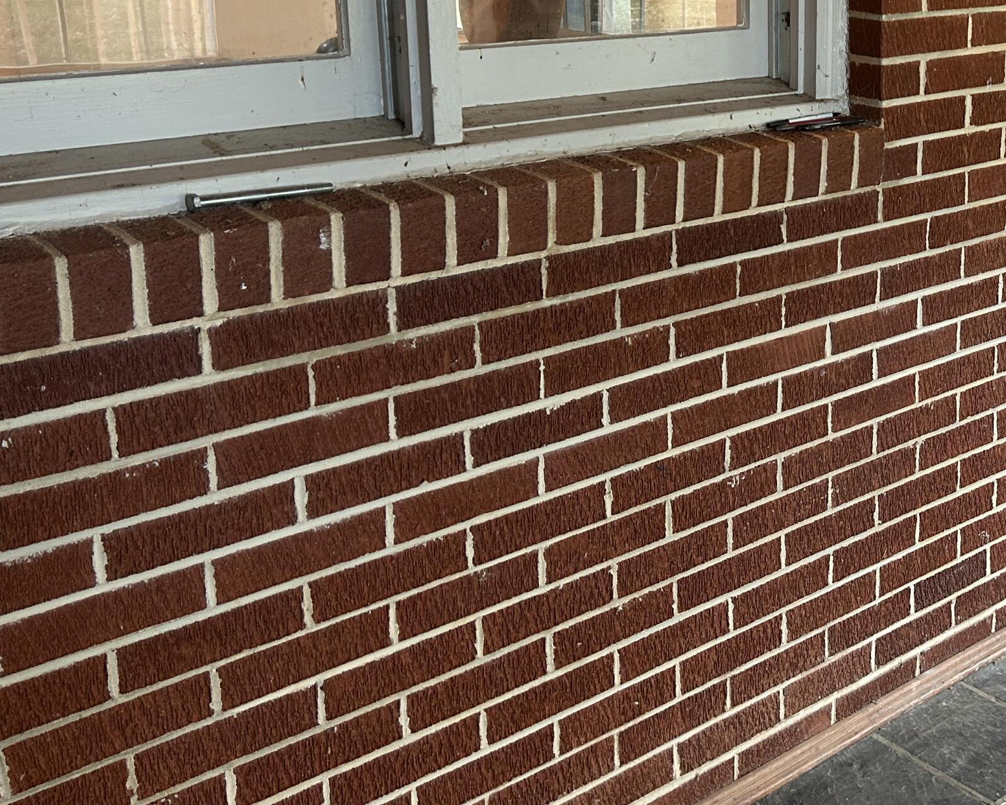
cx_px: 879
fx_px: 1429
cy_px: 244
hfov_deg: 36.7
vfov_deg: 31.1
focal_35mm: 48
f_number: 1.5
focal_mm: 5.7
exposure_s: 1/60
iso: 160
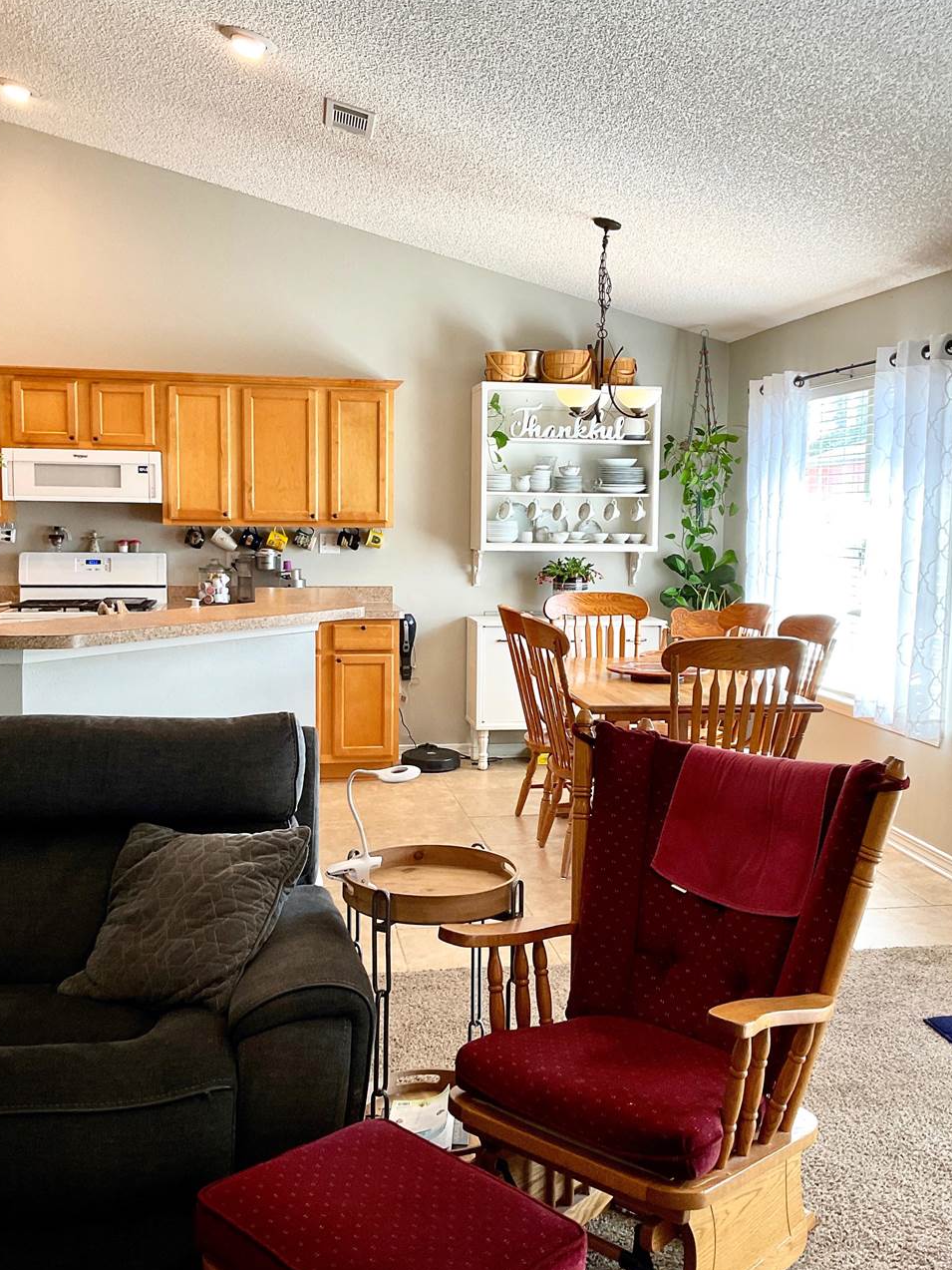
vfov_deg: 52.6
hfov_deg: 40.7
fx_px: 1283
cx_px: 478
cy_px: 629
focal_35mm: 35
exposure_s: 1/60
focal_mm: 3
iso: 32
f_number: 1.8
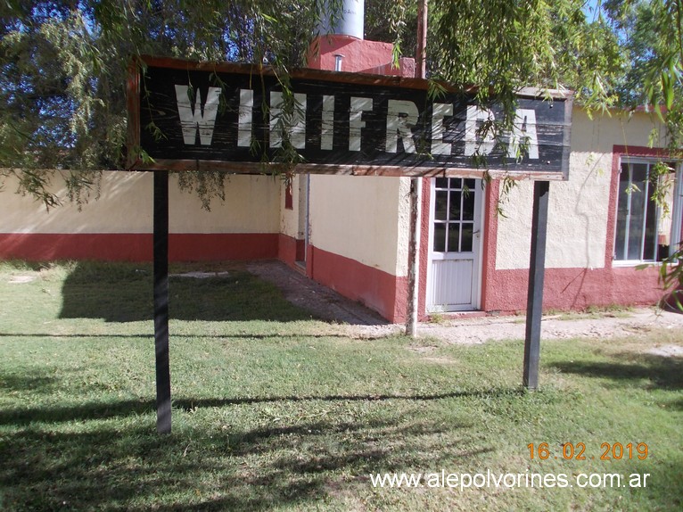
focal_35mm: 28
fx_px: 552
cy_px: 256
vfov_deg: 49.7
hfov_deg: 63.5
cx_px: 342
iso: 80
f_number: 5.4
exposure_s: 1/160
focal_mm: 4
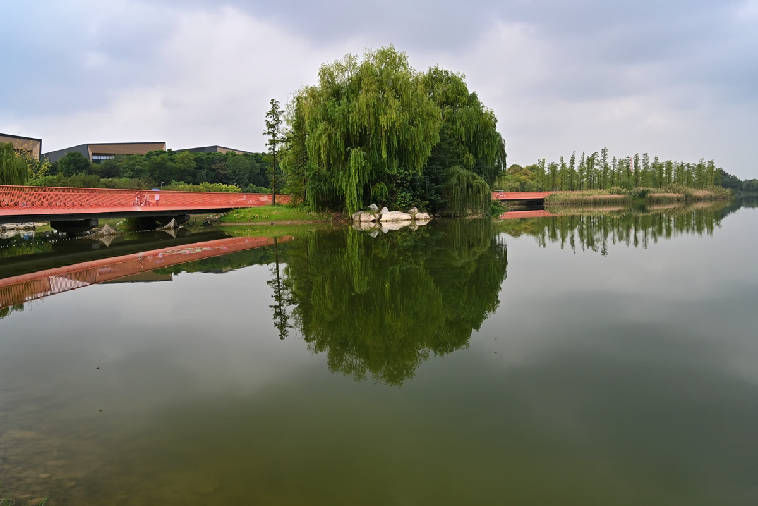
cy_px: 253
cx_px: 379
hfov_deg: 61.9
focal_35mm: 30
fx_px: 632
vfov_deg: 43.6
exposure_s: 1/200
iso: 200
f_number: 7.1
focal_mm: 30
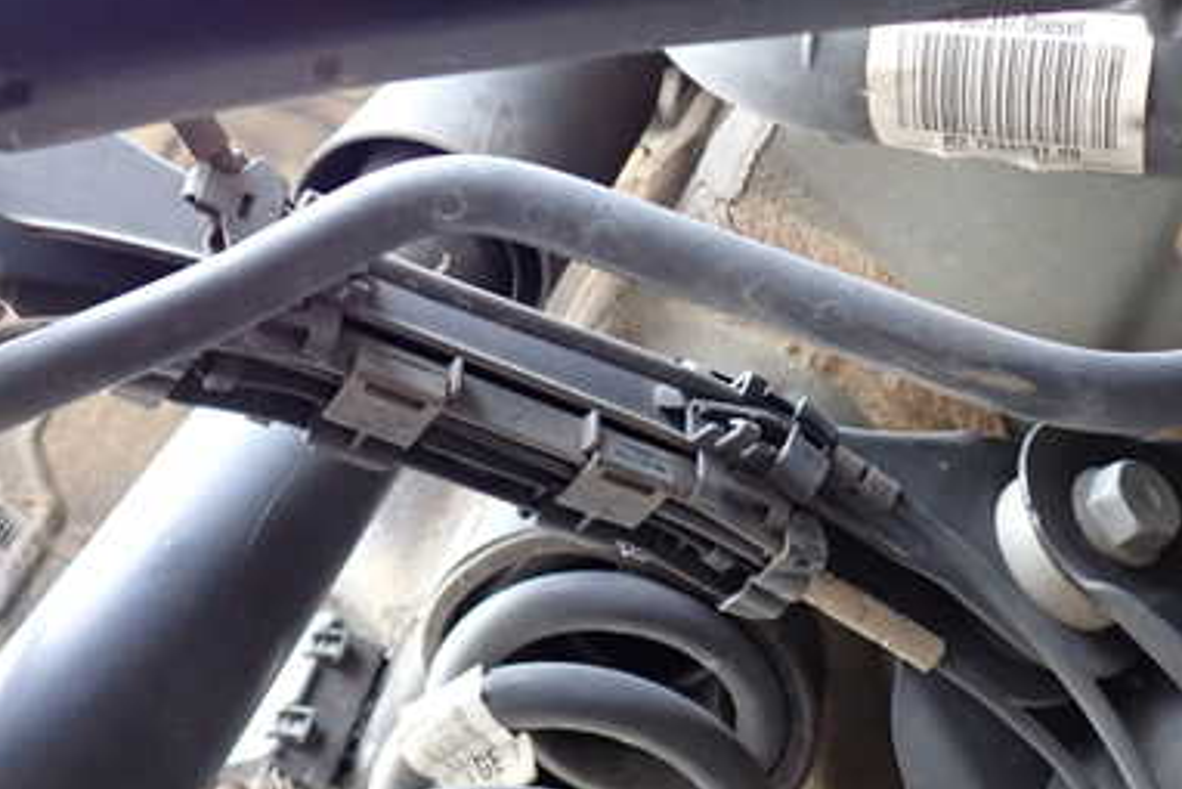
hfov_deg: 40.3
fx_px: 1609
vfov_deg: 27.4
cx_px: 579
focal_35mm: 49
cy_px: 275
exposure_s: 1/30
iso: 250
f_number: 2.3
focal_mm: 5.4
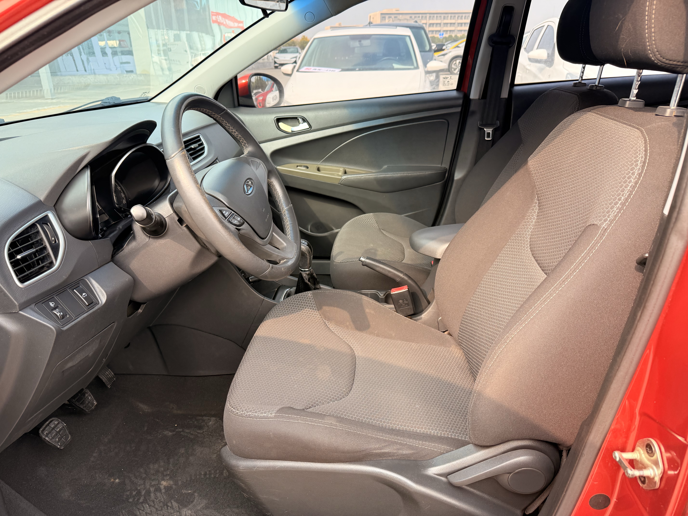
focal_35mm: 24
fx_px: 477
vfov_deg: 56.8
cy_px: 258
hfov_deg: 71.6
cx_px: 344
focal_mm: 6.76
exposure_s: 1/459
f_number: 1.78
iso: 100
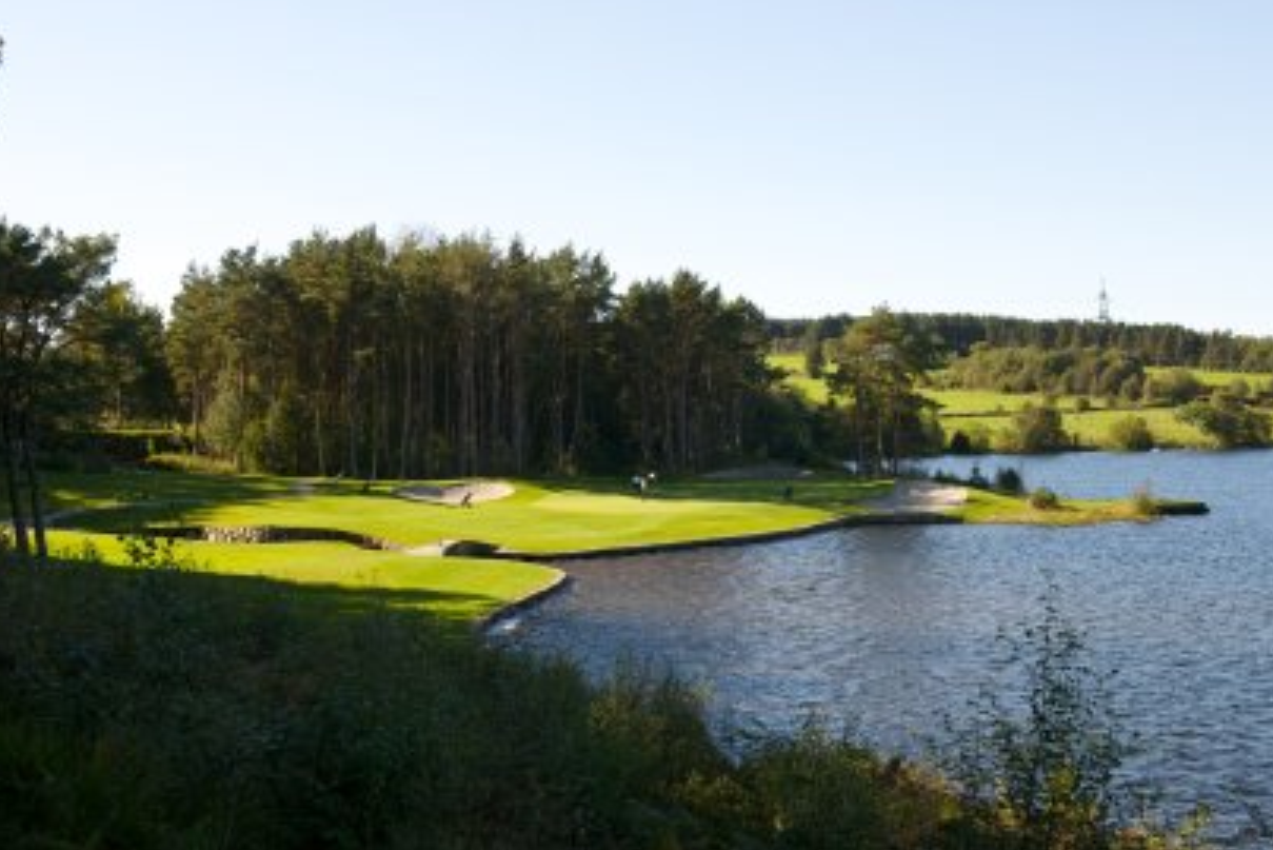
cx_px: 648
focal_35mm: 50
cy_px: 411
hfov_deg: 39.6
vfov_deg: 27.0
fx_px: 1769
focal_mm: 48
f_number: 8
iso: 400
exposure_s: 1/320
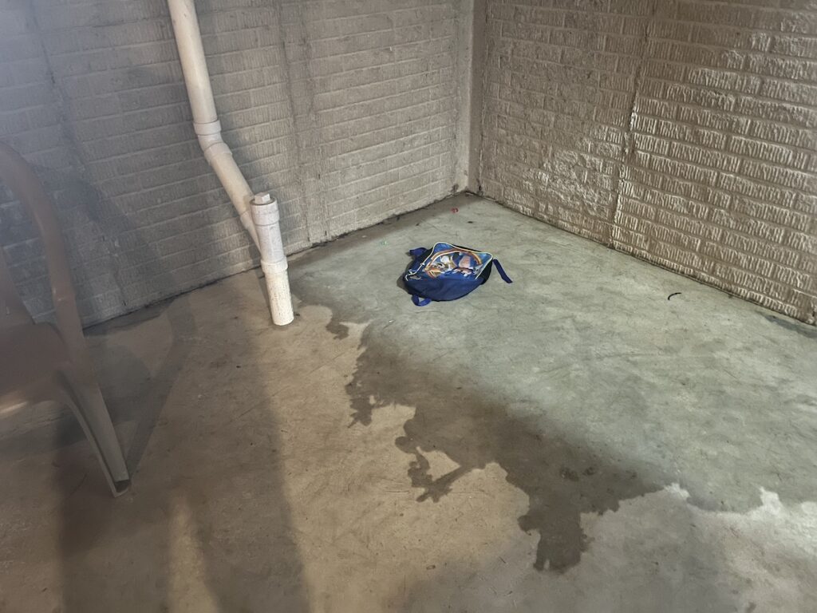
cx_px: 408
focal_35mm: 26
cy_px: 306
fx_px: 614
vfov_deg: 53.1
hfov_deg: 67.3
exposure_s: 1/11
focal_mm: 5.1
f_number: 1.6
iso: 640
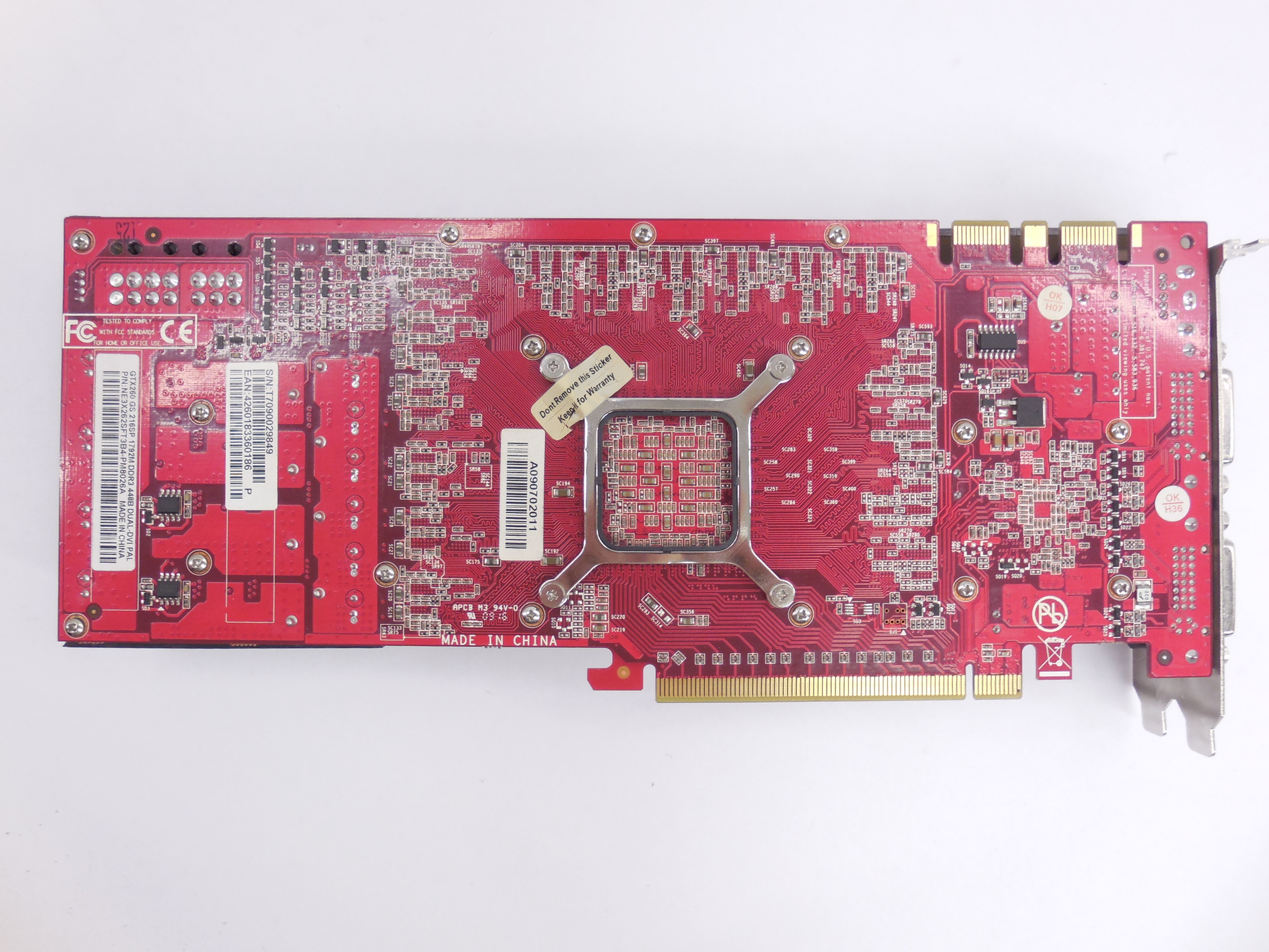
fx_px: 953
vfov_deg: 53.1
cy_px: 476
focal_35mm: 26
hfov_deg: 67.3
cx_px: 634
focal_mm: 4.6
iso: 180
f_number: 3.5
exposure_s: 1/30
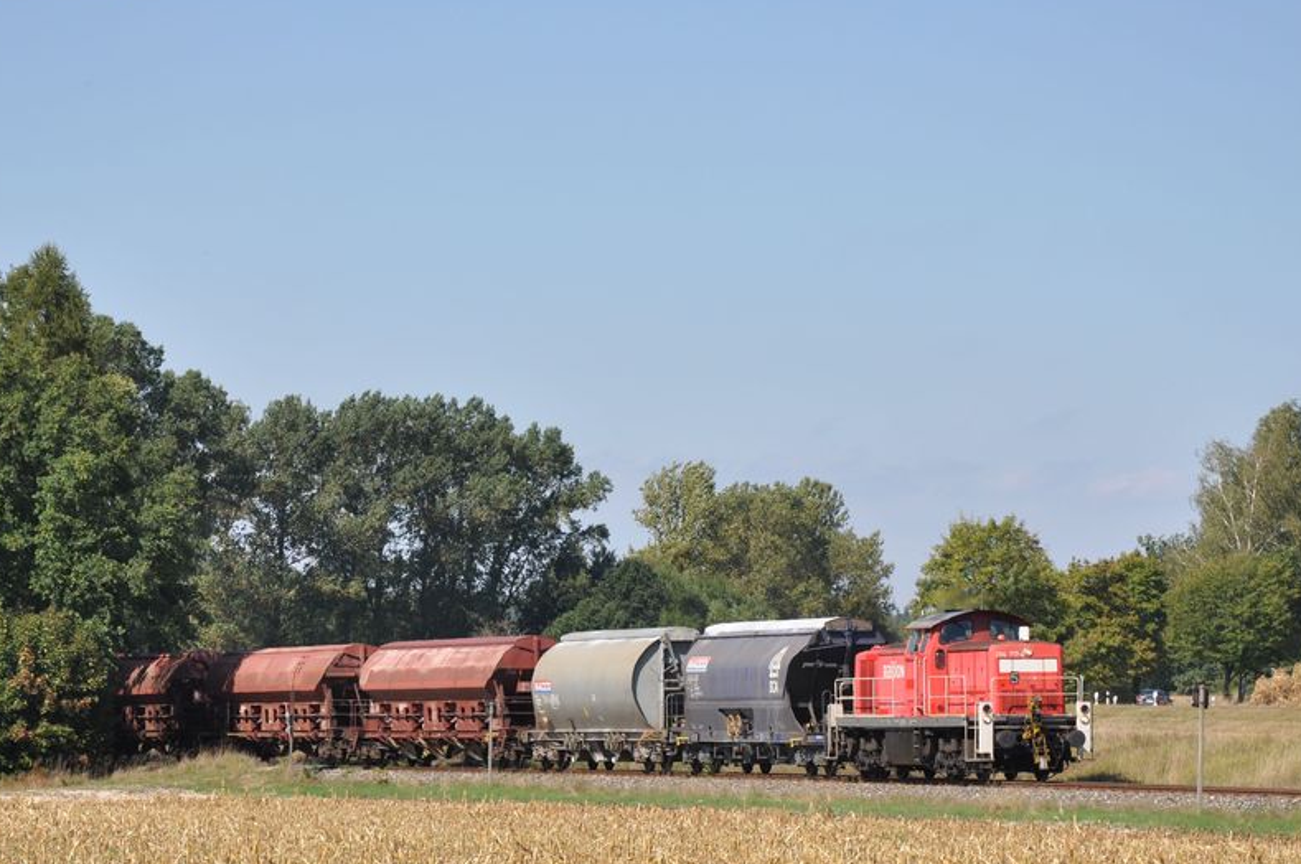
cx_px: 688
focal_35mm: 179
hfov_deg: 11.5
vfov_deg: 7.6
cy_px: 516
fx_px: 6461
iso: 200
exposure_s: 1/500
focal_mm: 92
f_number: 9
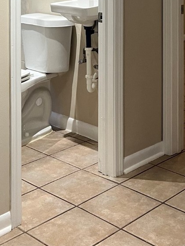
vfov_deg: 25.0
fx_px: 506
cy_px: -41
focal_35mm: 71
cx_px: 144
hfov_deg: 20.5
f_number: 1.6
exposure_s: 1/60
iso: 200
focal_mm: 5.1
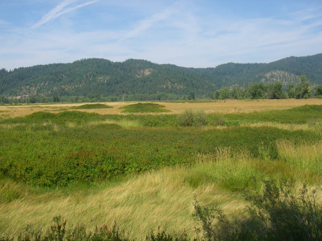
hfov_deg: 49.0
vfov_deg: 37.7
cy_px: 120
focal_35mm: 38
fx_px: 353
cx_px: 161
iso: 64
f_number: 6.6
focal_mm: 6.3
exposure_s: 1/200
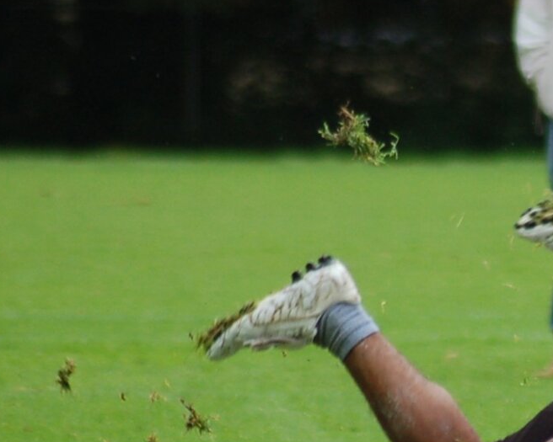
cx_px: 609
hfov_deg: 1.7
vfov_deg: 1.4
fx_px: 18513
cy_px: 296
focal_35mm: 1131
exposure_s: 1/800
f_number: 5.3
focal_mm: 240
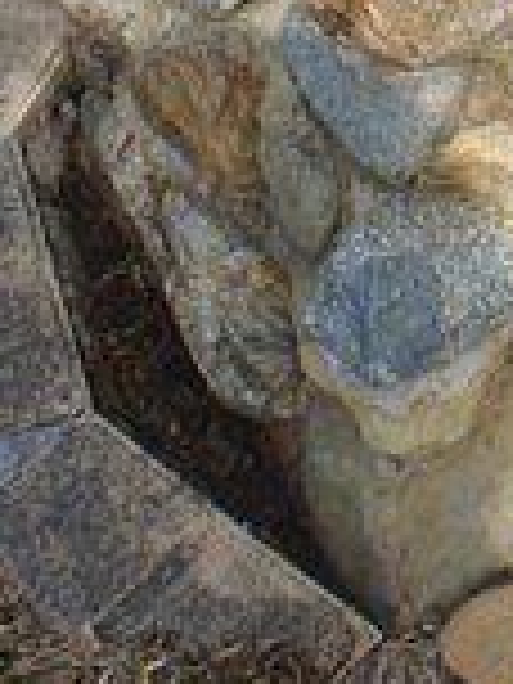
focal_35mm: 117
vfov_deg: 16.0
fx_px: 2312
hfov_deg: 12.0
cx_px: 806
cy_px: -207
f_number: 5.6
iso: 80
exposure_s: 1/160
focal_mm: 6.1
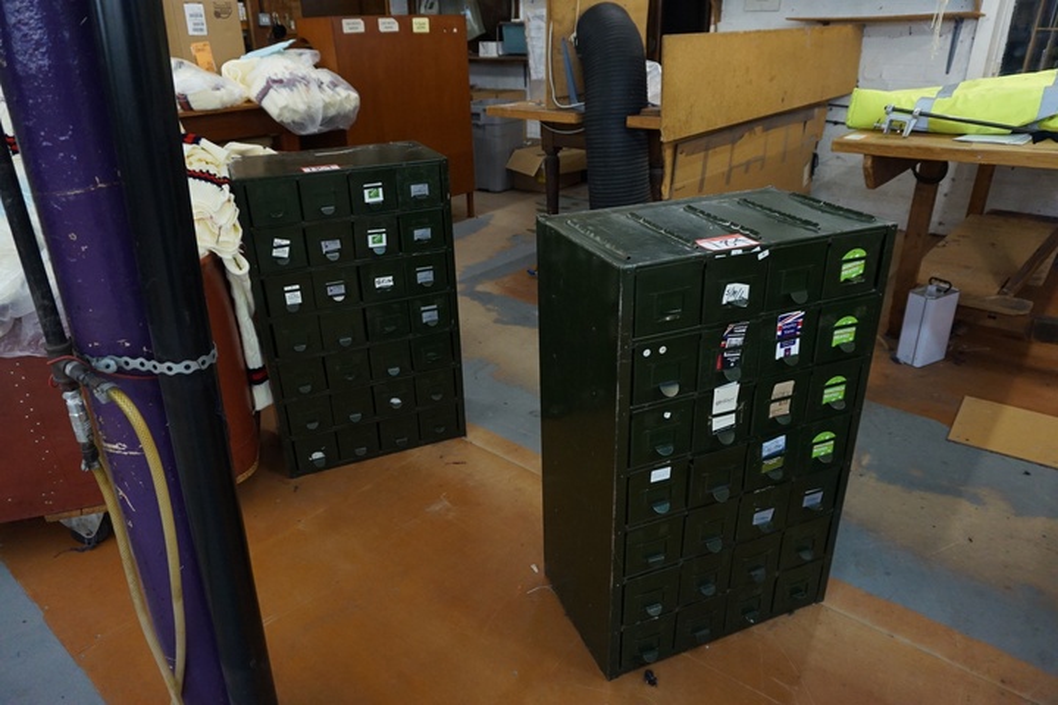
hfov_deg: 73.7
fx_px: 705
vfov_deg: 53.1
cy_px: 352
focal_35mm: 24
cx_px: 529
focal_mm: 16
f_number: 4
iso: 1600
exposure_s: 1/160
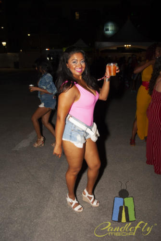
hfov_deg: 43.7
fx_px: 201
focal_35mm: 30
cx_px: 80
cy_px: 120
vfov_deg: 61.9
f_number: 4
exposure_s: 1/60
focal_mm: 20
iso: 200
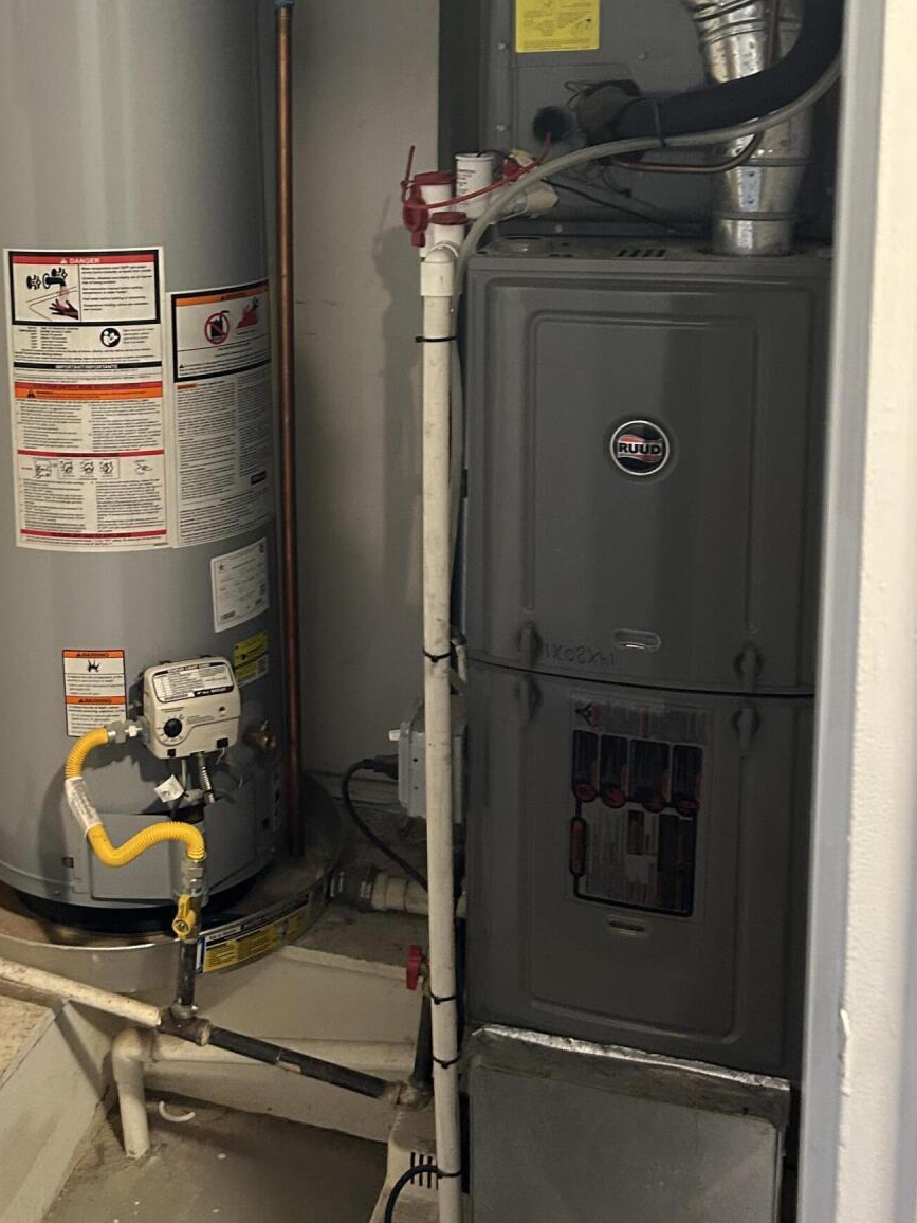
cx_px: 228
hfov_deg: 31.6
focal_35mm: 45
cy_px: 309
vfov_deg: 40.9
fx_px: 1589
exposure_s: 1/60
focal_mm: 5.7
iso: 320
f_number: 1.5
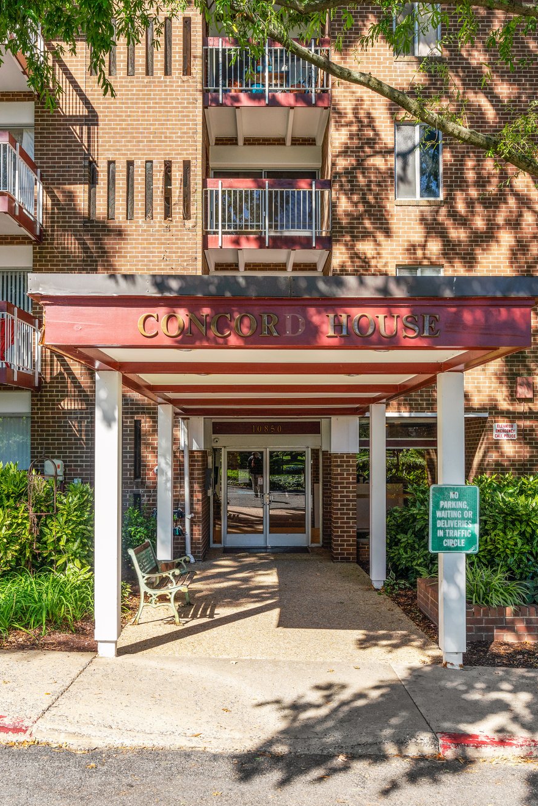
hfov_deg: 42.3
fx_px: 695
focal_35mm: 31
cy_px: 414
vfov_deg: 60.3
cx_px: 271
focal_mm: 20
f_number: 8
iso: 200
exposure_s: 1/125
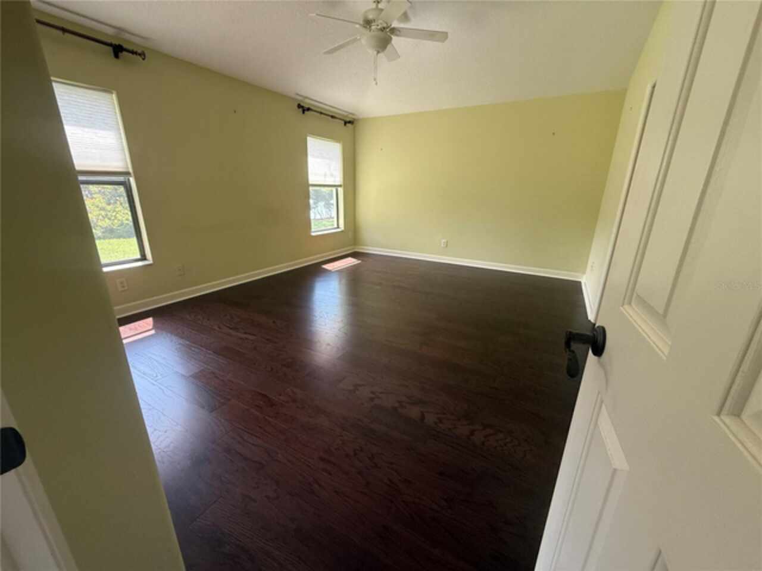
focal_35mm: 14
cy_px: 286
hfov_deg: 102.1
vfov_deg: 85.7
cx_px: 381
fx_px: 308
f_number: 2.2
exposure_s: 1/99
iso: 250
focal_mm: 2.22
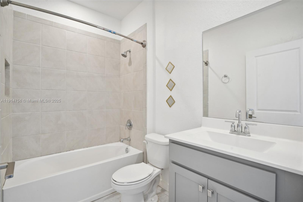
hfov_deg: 96.7
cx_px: 152
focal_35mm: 16
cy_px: 101
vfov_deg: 73.7
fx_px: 135
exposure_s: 1/10
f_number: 9
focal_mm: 16
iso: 400
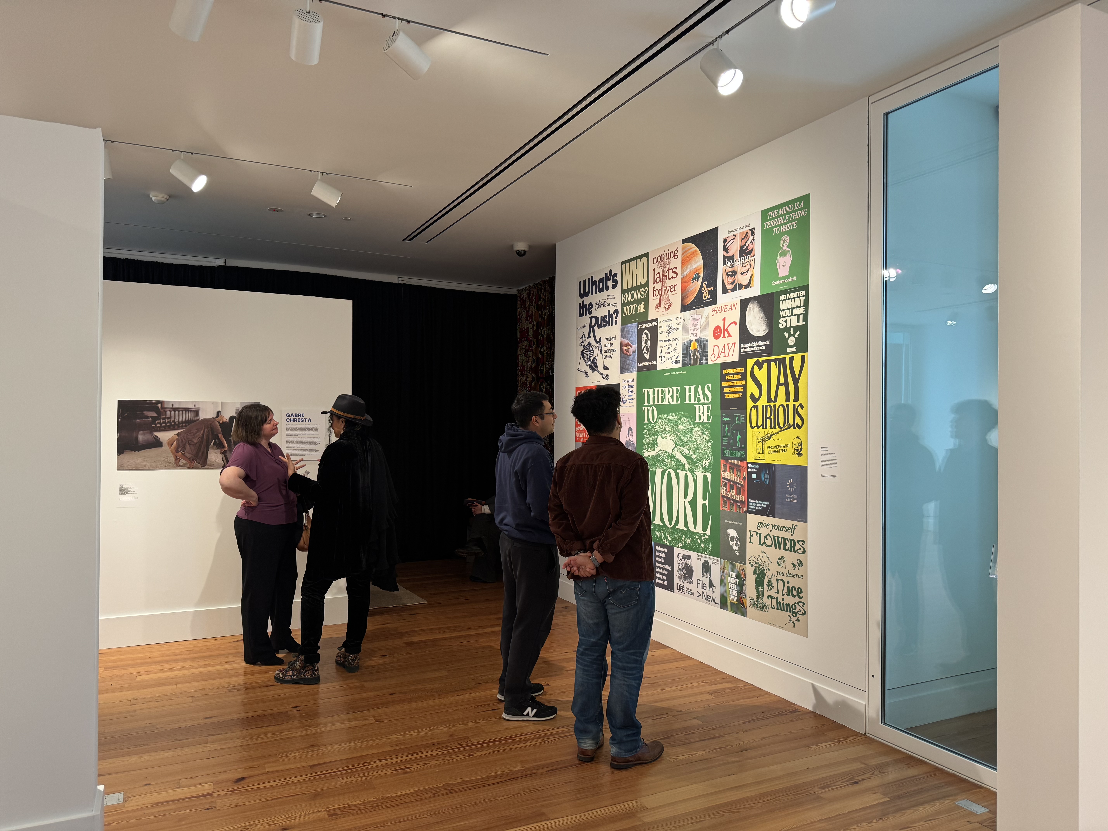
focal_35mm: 24
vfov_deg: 56.8
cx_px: 554
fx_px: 768
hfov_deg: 71.6
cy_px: 416
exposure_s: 1/60
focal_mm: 6.76
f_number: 1.78
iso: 160
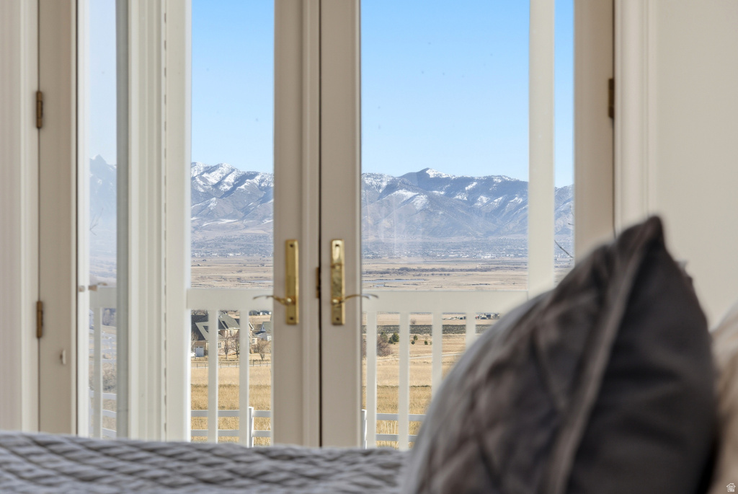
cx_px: 369
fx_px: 1539
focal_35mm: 75
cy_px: 247
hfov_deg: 27.0
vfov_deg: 18.2
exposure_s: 1/2000
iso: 100
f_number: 8
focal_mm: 75
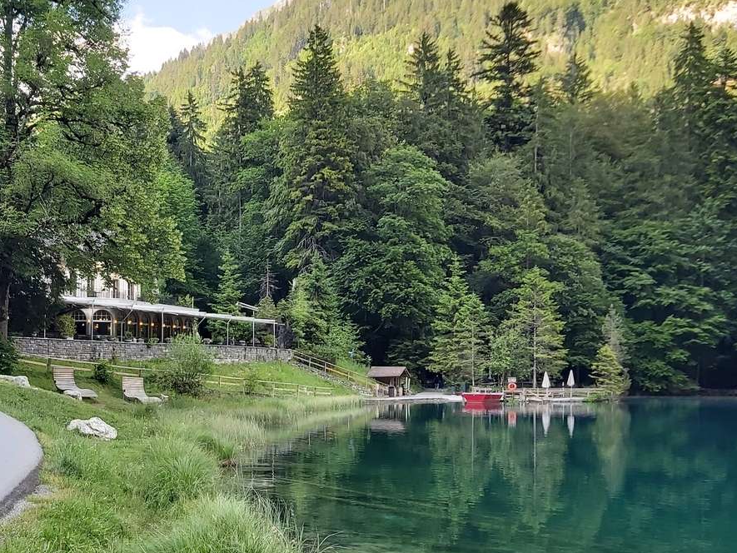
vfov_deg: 30.7
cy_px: 351
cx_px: 238
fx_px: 1001
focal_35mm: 47
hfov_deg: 39.9
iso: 64
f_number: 1.7
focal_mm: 3.92
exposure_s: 1/229
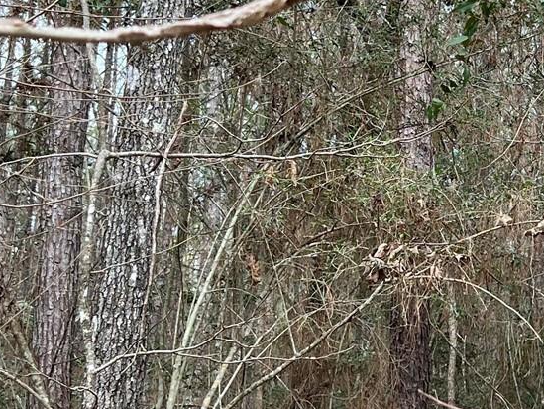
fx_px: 1525
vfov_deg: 15.2
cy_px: 142
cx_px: 480
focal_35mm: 97
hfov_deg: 19.9
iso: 50
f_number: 1.5
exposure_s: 1/448
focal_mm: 5.7
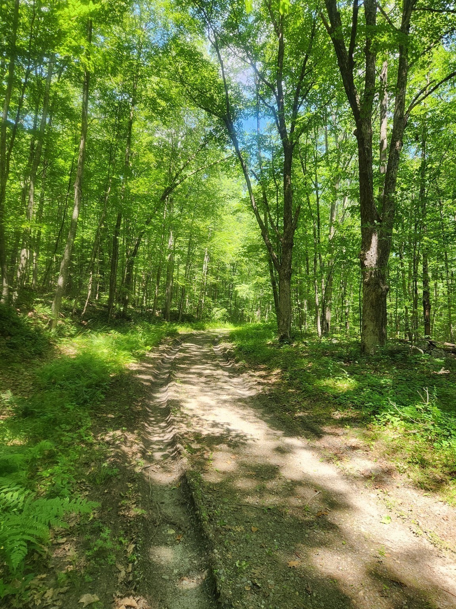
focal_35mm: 23
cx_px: 228
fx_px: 404
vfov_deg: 73.9
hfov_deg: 58.9
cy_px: 304
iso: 20
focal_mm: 5.4
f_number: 1.8
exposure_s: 1/180
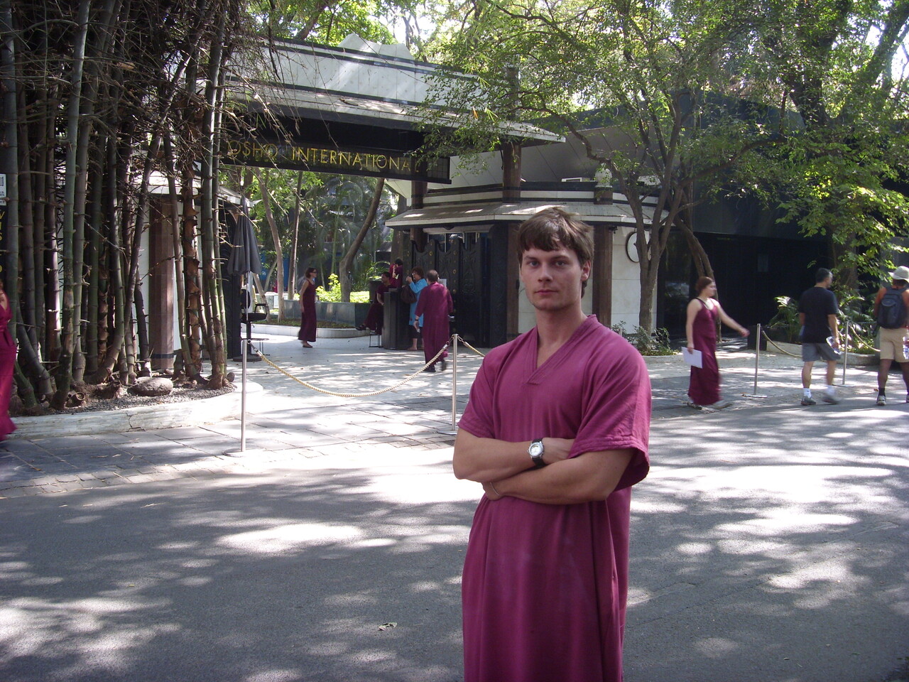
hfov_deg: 58.4
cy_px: 341
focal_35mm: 31
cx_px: 454
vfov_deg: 45.4
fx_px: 814
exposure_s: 1/30
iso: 100
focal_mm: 6.3
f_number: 3.5
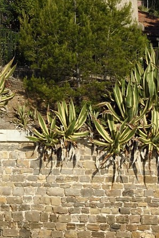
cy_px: -78
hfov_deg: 1.6
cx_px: -222
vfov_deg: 2.4
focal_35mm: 860
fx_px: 5697
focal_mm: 160
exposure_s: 1/400
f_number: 10
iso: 200
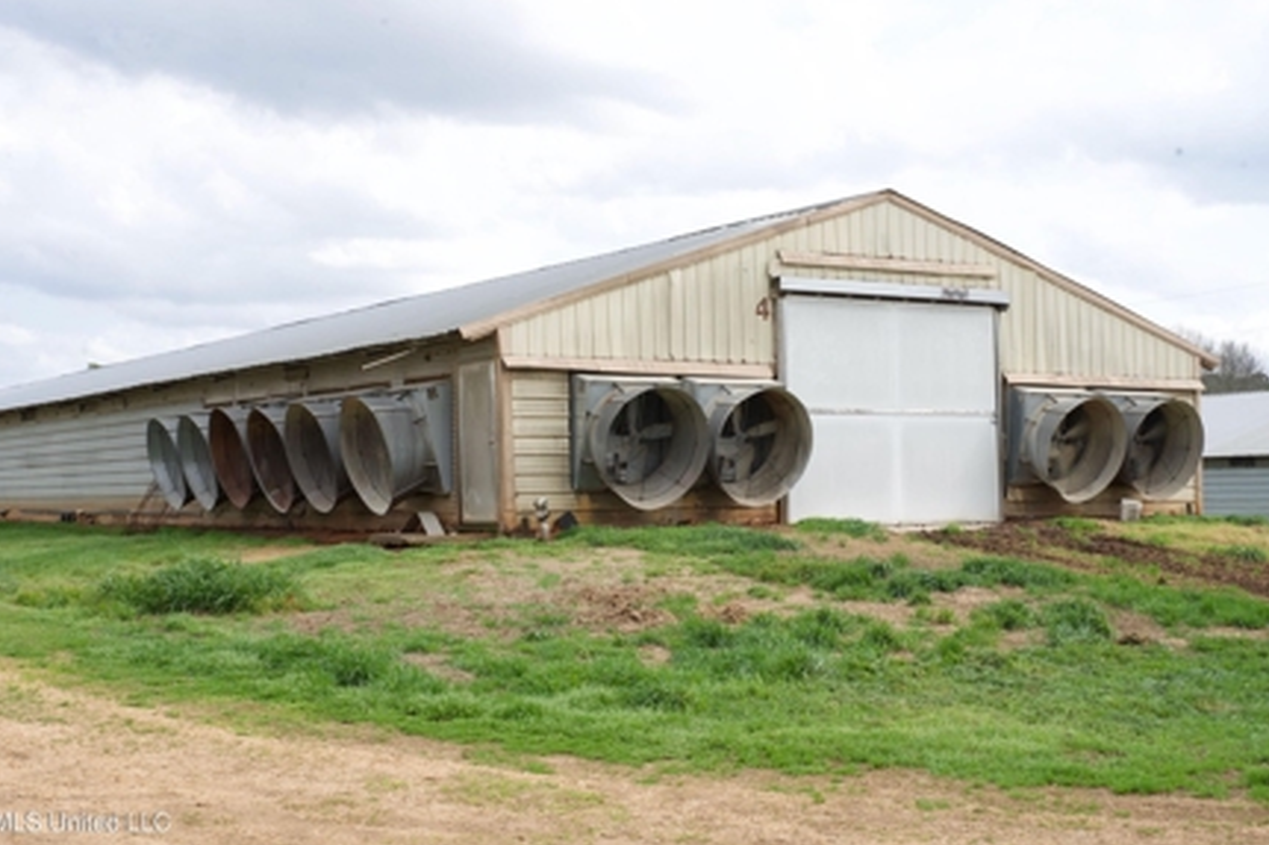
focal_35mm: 47
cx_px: 651
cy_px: 421
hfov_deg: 41.9
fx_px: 1656
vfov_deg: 28.6
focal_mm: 45
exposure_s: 1/125
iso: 400
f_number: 16
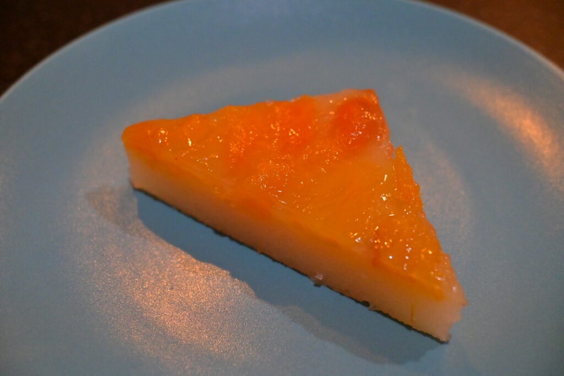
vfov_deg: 32.5
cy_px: 188
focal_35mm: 41
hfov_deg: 47.1
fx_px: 646
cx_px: 282
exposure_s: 1/250
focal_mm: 27.5
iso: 3200
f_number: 5.6
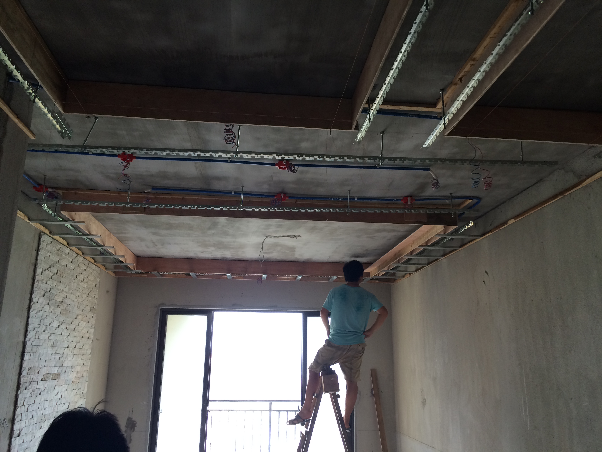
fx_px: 504
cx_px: 301
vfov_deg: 48.2
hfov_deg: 61.7
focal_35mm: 29
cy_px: 226
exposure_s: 1/33
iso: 50
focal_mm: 4.15
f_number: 2.2
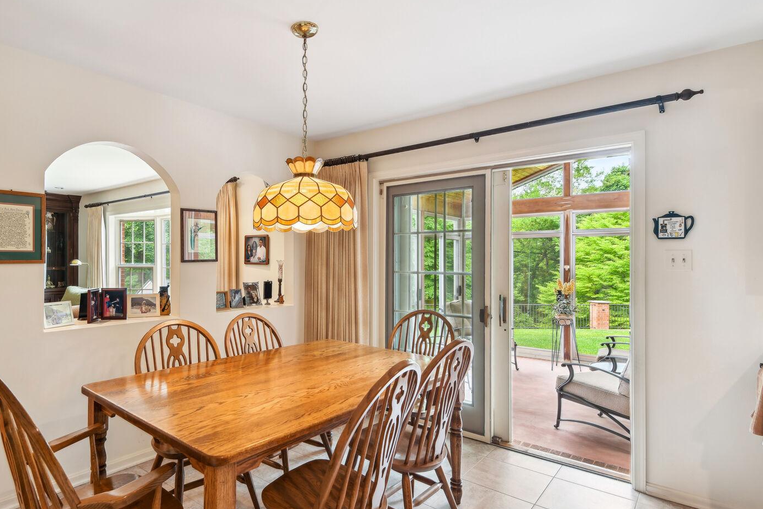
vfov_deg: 61.9
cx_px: 304
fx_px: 424
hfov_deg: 82.9
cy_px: 277
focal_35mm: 20
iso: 200
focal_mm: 16
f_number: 8
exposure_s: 1/6
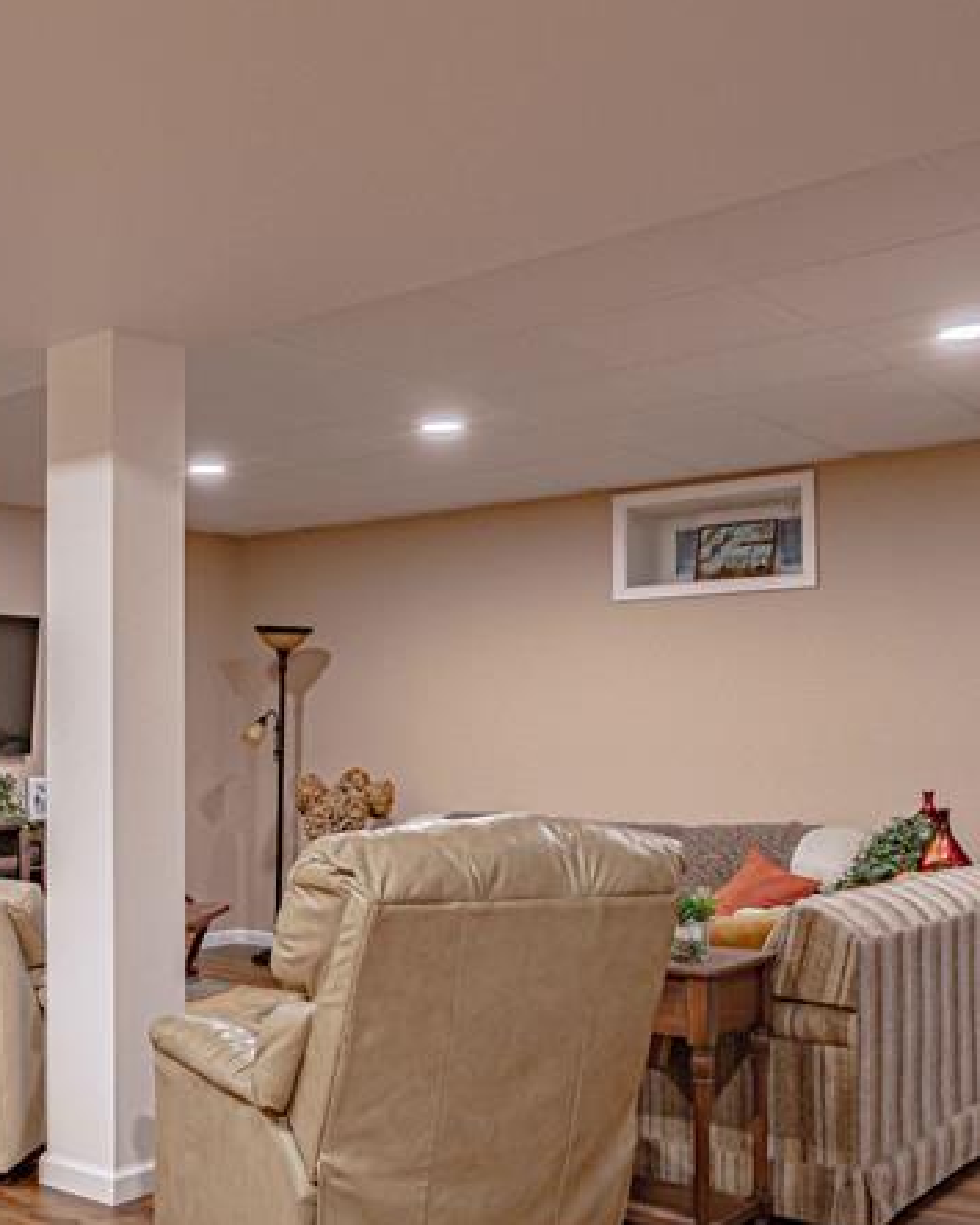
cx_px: 182
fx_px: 1414
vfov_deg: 46.5
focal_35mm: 39
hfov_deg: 36.8
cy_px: 750
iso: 640
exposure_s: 1/100
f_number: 4
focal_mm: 17
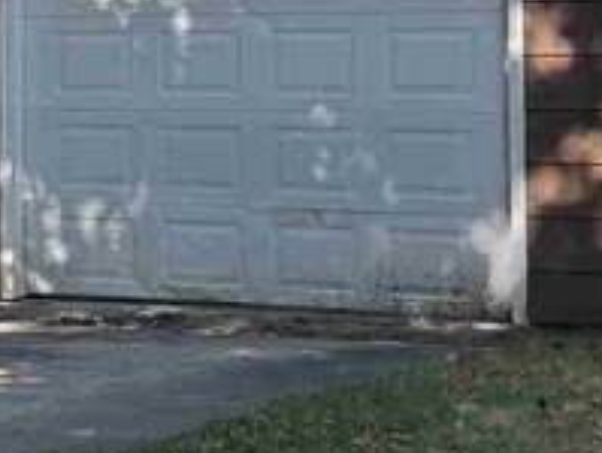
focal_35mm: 154
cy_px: 85
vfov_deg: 9.6
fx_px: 2683
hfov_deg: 11.7
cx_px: -545
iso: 80
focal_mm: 6.76
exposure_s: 1/925
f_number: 1.78
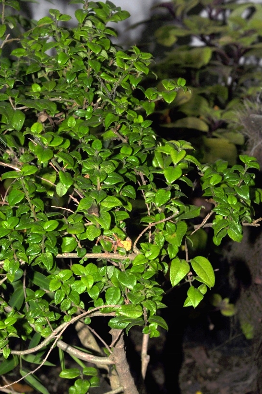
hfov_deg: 9.8
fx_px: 1533
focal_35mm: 140
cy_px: 305
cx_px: 78
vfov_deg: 14.6
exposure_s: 1/60
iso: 200
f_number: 14
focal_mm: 60
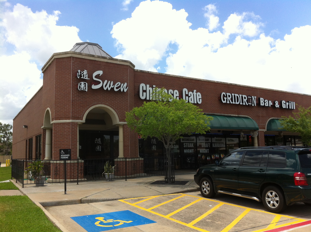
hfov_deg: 52.7
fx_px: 314
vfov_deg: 40.6
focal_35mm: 35
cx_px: 156
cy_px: 116
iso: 80
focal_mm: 3.85
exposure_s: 1/943
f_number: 2.8
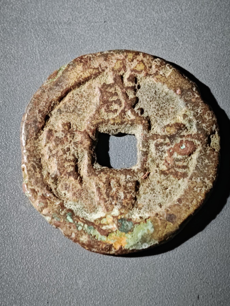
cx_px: 115
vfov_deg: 17.9
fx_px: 975
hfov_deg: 13.5
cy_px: 153
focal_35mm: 110
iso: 320
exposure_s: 1/100
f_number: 2
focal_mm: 9
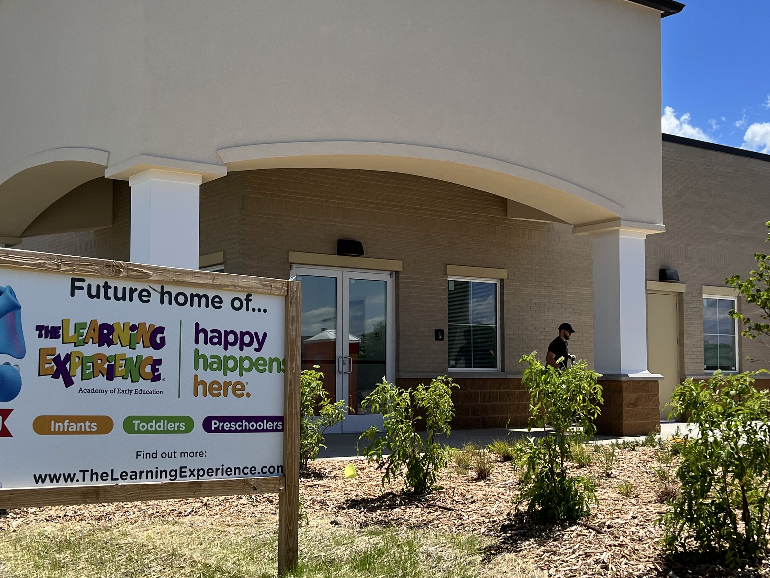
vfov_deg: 30.9
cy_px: 304
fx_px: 1046
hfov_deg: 40.4
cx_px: 417
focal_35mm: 47
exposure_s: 1/4831
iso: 50
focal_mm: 5.7
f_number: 1.5
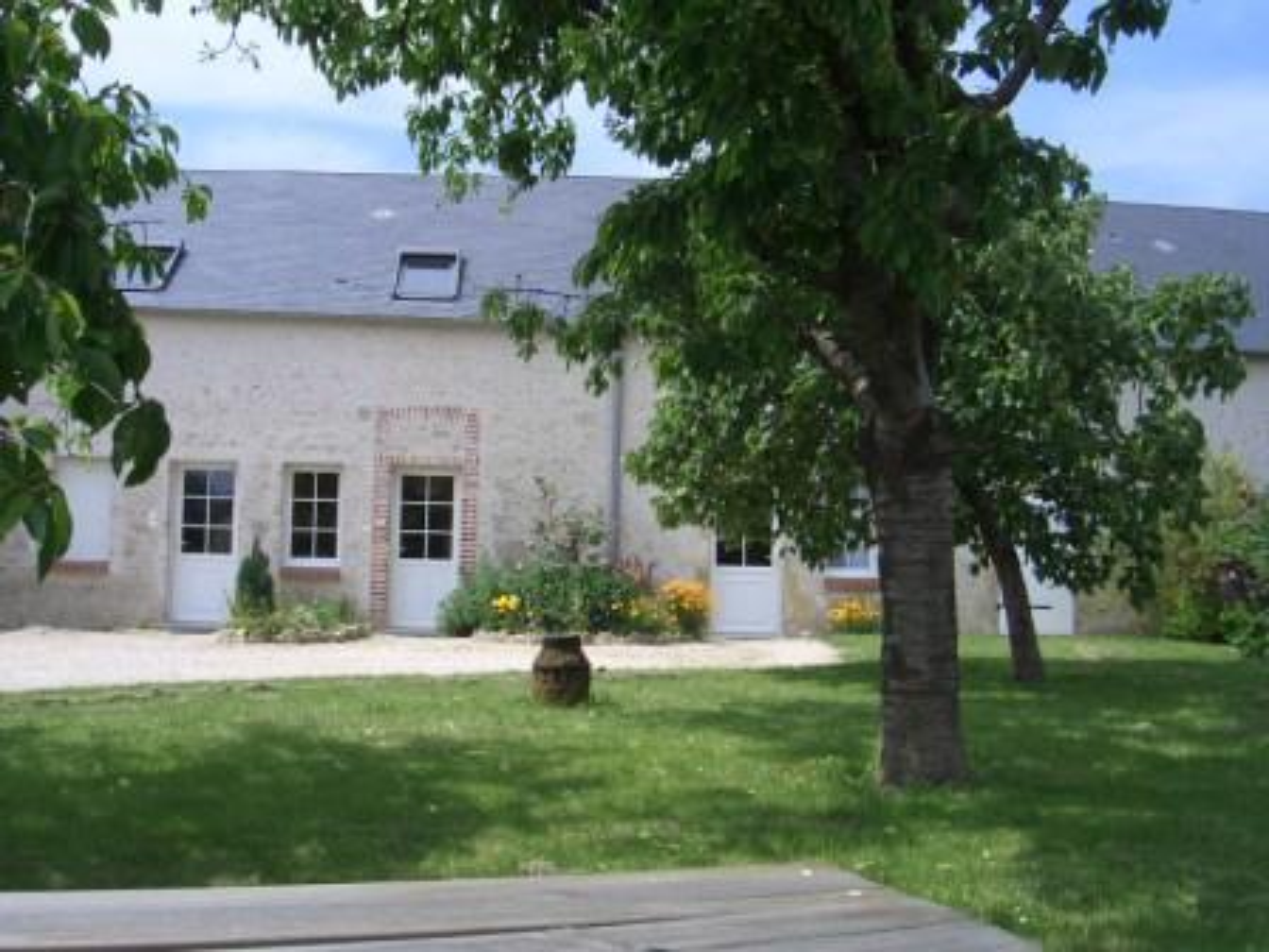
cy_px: 476
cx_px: 634
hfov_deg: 47.9
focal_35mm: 39
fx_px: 1430
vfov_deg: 36.8
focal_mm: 8
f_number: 4.8
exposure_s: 1/320
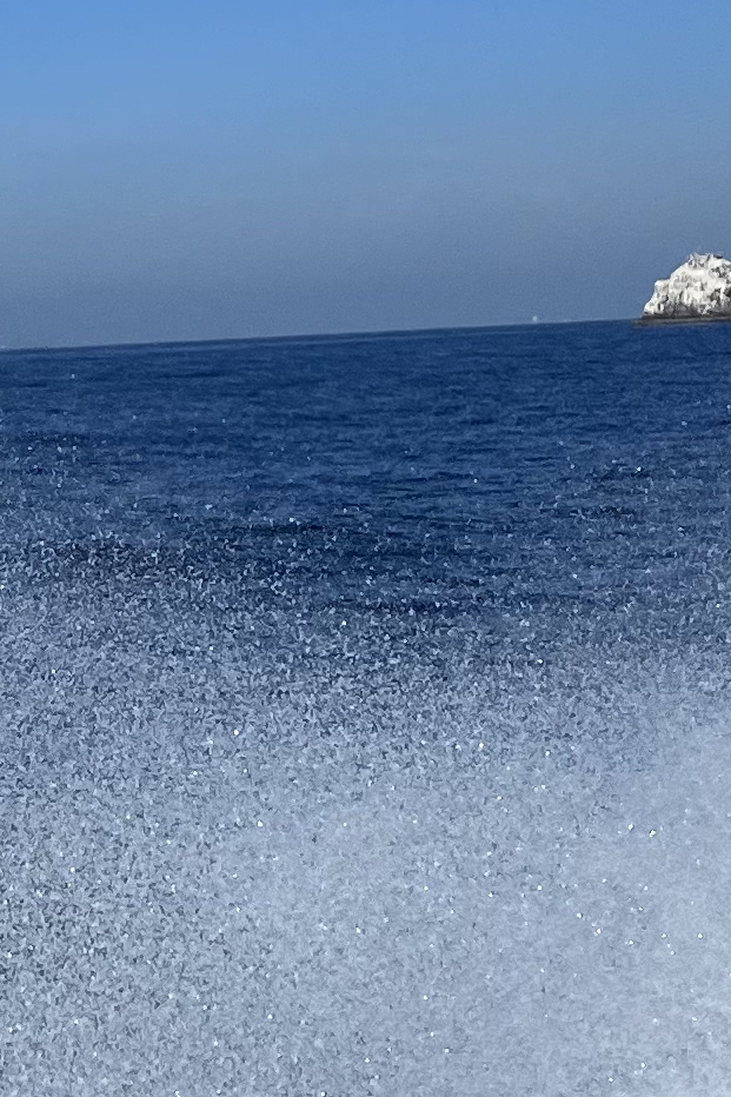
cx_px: -141
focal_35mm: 117
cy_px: 512
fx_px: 3565
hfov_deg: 11.5
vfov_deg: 17.5
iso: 50
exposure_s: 1/4274
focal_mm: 5.7
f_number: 1.5
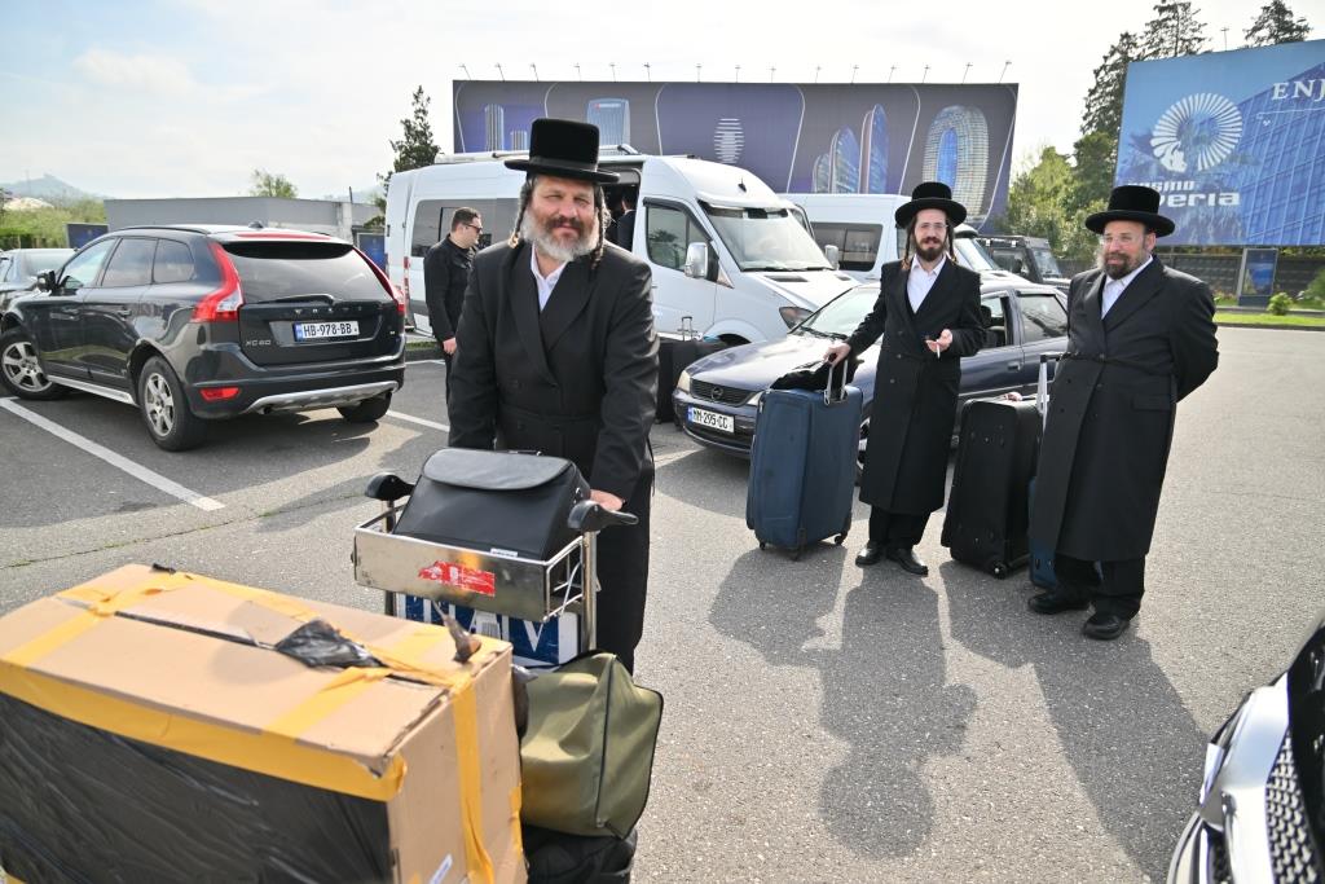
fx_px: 883
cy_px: 442
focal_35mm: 24
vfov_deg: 53.1
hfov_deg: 73.7
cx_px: 662
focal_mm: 24
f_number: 4
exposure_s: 1/640
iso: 64
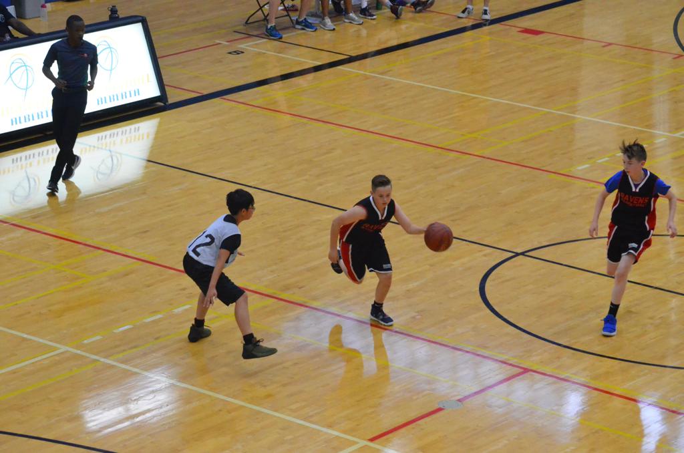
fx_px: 2446
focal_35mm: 129
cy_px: 226
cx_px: 342
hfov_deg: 15.9
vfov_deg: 10.6
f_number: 7.1
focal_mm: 86
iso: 6400
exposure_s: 1/200
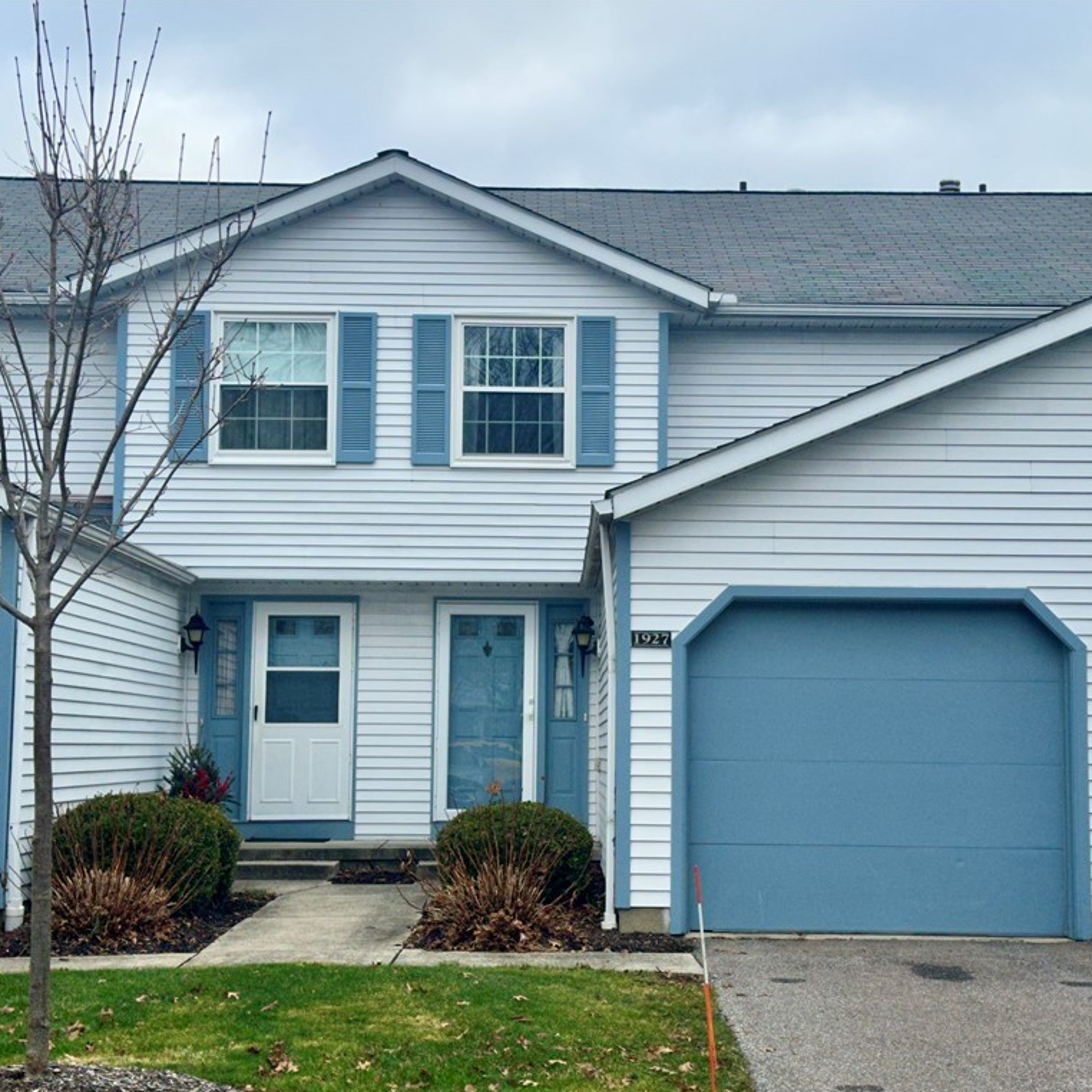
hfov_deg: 30.0
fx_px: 2034
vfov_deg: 30.0
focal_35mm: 57
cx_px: 576
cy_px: 546
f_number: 1.78
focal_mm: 6.86
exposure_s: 1/1453
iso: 64
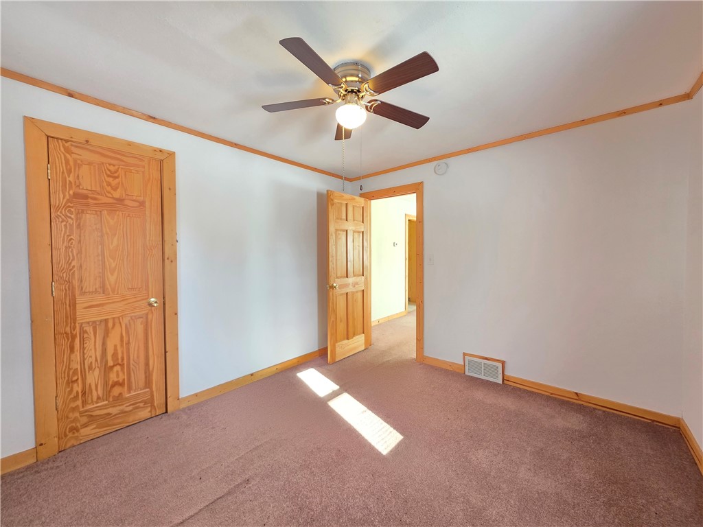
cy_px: 264
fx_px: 264
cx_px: 352
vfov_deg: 89.9
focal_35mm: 13
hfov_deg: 106.2
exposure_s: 1/120
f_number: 1.9
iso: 250
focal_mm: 2.2
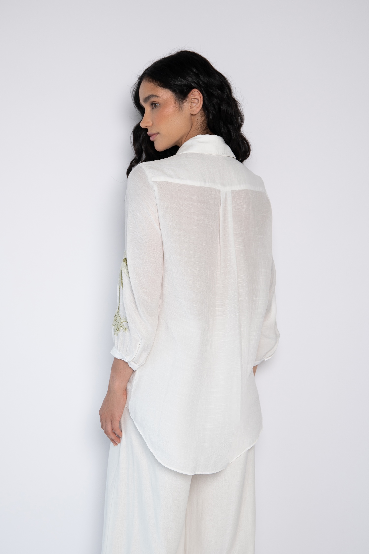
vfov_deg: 38.2
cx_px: 184
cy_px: 277
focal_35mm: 52
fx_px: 800
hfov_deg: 26.0
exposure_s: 1/125
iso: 200
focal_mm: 52
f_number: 4.5
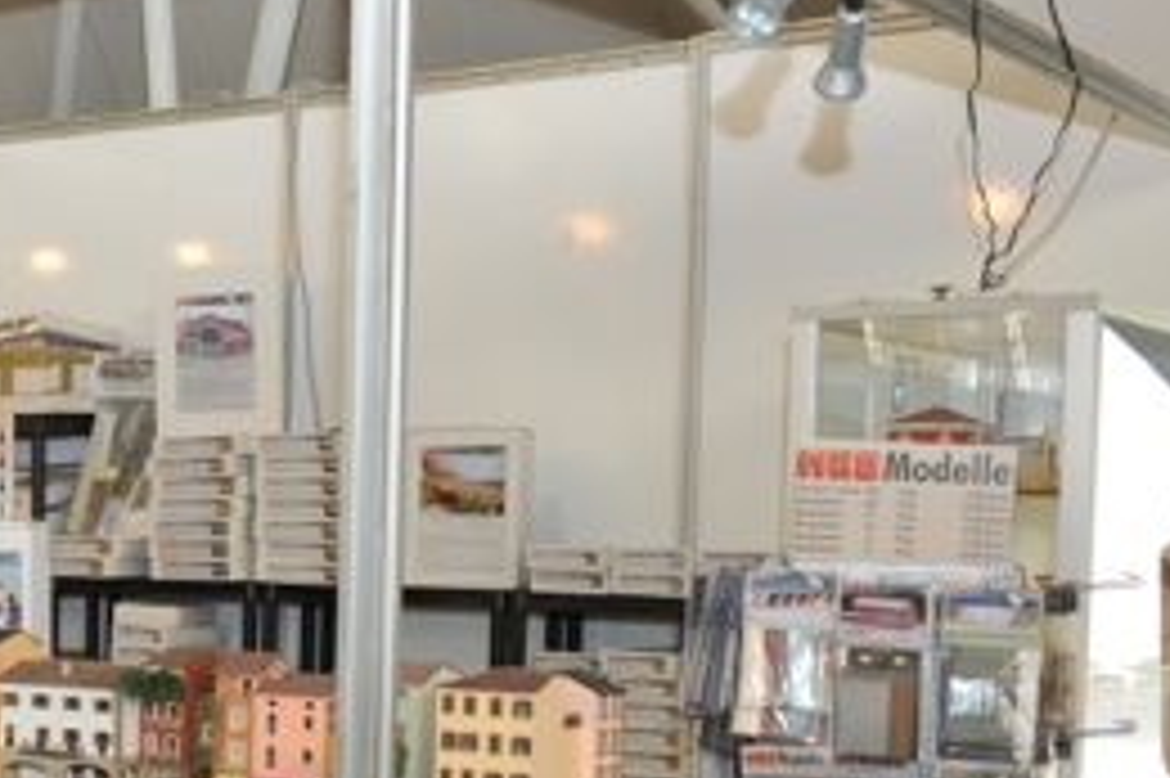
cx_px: -256
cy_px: 616
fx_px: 2241
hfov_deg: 25.9
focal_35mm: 69
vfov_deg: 19.5
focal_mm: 28
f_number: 8
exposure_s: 1/50
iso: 640
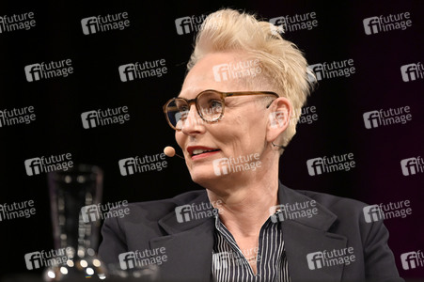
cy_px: 141
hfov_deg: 10.3
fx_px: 2354
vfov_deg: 6.9
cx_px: 212
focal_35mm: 200
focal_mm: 200
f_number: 2.8
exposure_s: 1/400
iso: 1000
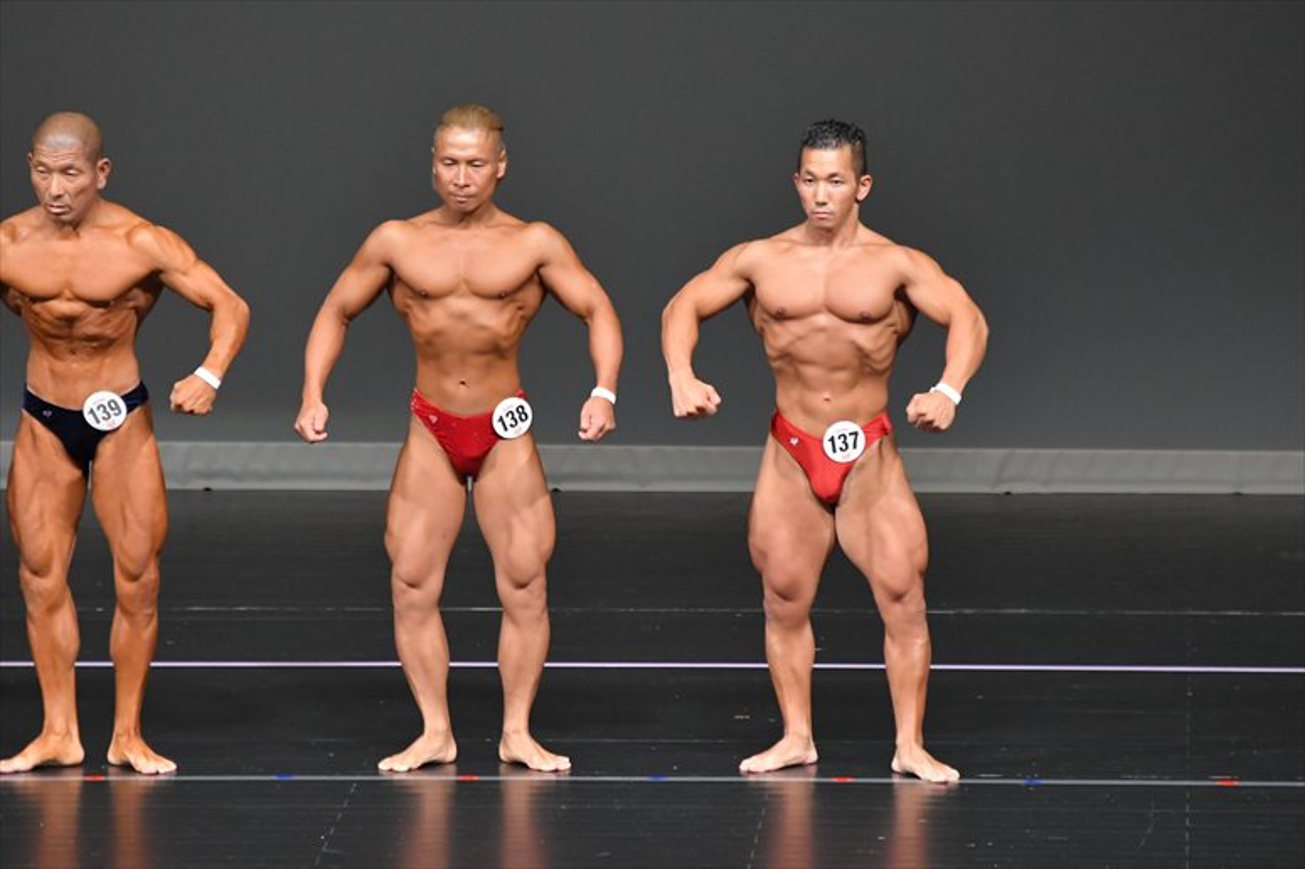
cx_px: 652
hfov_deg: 6.0
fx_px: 12500
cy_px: 434
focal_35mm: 345
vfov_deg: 4.0
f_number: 5.6
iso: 4000
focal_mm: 230
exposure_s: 1/400
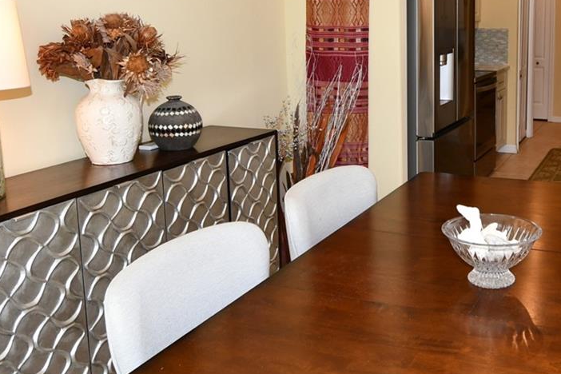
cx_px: 414
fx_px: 639
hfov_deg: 45.9
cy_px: 108
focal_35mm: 41
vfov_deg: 32.2
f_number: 4
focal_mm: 12
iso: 200
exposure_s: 1/60
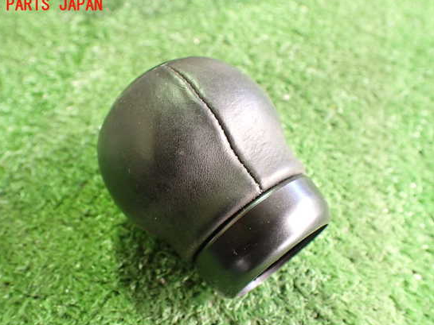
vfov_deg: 42.9
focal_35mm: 33
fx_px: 414
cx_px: 197
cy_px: 174
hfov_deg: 55.3
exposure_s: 1/30
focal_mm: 5.4
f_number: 2.3
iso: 1000
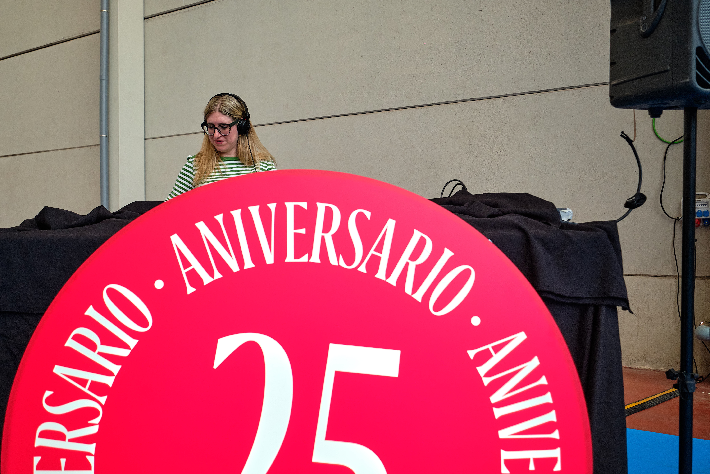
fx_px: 611
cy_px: 237
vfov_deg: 42.3
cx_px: 355
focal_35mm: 31
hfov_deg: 60.3
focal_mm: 20.9
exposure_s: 1/200
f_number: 4
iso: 800
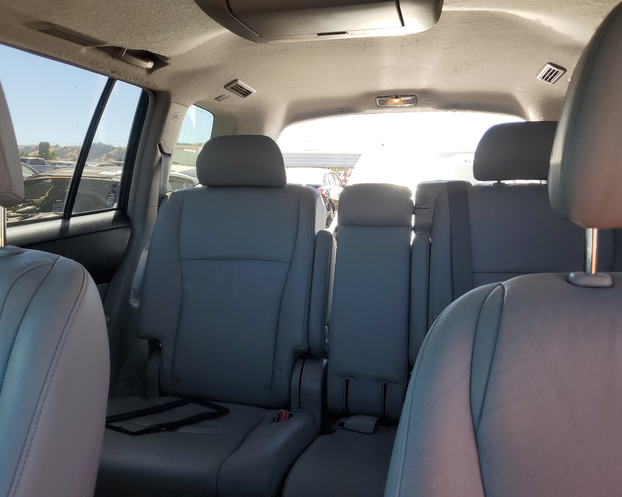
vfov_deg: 51.5
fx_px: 515
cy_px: 243
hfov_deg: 62.2
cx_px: 308
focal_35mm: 28
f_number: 1.5
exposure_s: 1/417
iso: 50
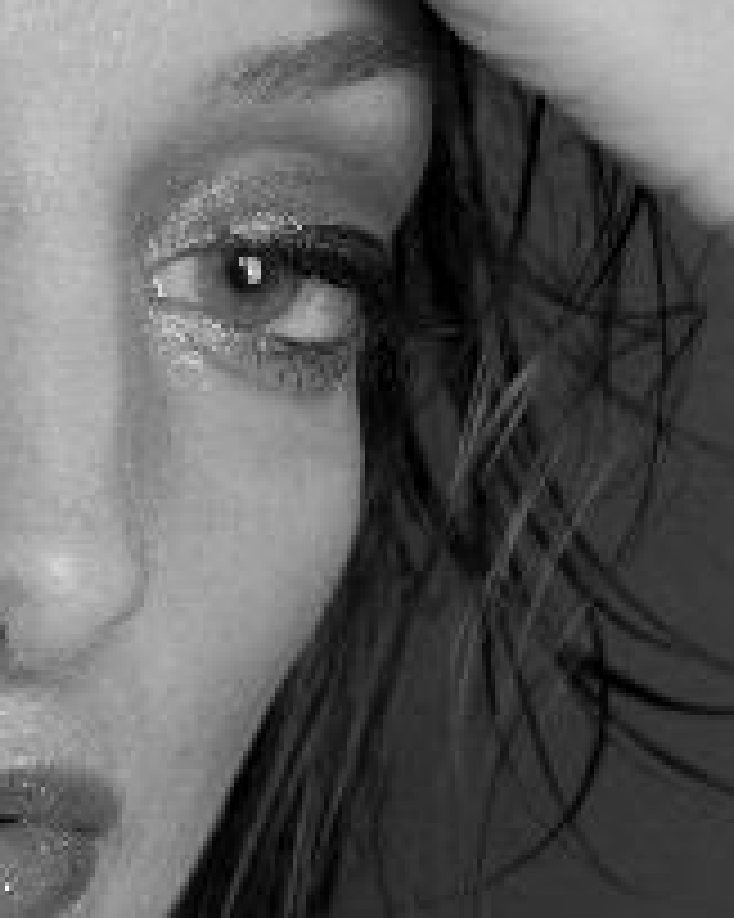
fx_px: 7500
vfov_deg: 6.9
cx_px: -140
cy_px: 1220
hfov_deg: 5.6
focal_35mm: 276
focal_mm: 50
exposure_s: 1/125
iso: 100
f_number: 7.1
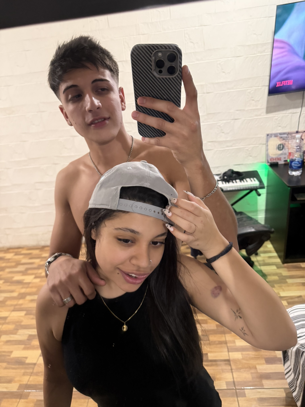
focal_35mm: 24
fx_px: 282
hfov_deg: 56.8
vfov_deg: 71.6
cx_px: 152
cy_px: 204
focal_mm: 6.76
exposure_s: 1/33
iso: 640
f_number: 1.78
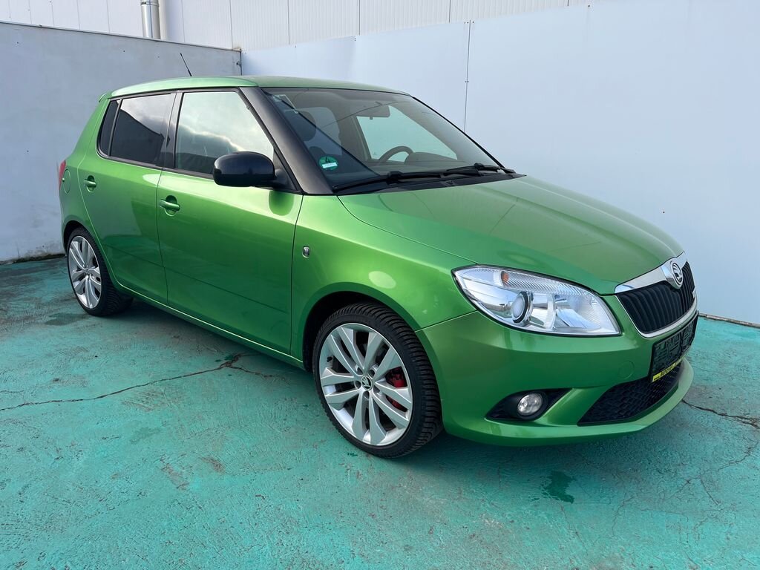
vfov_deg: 53.1
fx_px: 571
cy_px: 285
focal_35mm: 26
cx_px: 380
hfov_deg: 67.3
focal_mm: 5.1
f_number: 1.6
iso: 50
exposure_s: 1/951
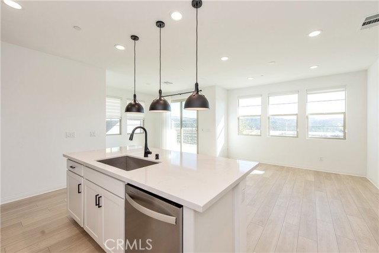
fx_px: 158
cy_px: 126
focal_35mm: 15
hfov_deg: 100.4
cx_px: 190
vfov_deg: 77.4
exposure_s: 1/125
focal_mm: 15
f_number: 5.6
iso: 140
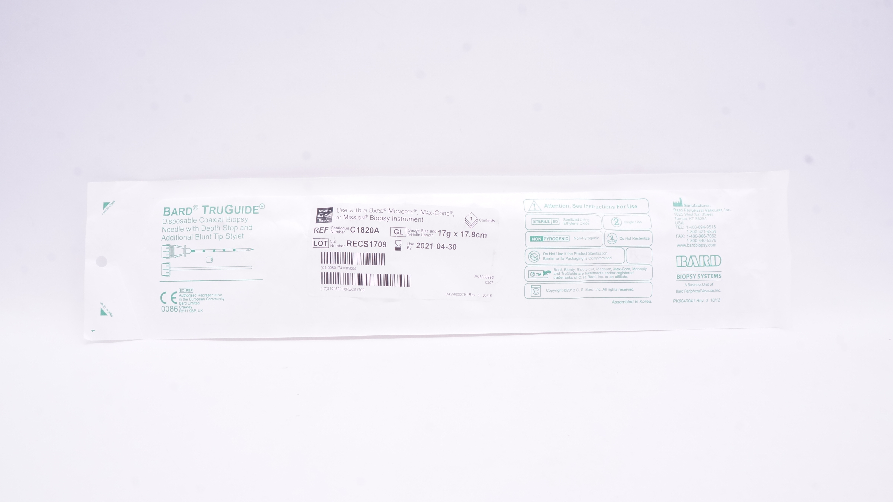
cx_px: 438
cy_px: 258
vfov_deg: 40.2
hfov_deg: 66.1
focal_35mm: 29
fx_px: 687
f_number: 16
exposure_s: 1/15
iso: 800
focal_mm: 18
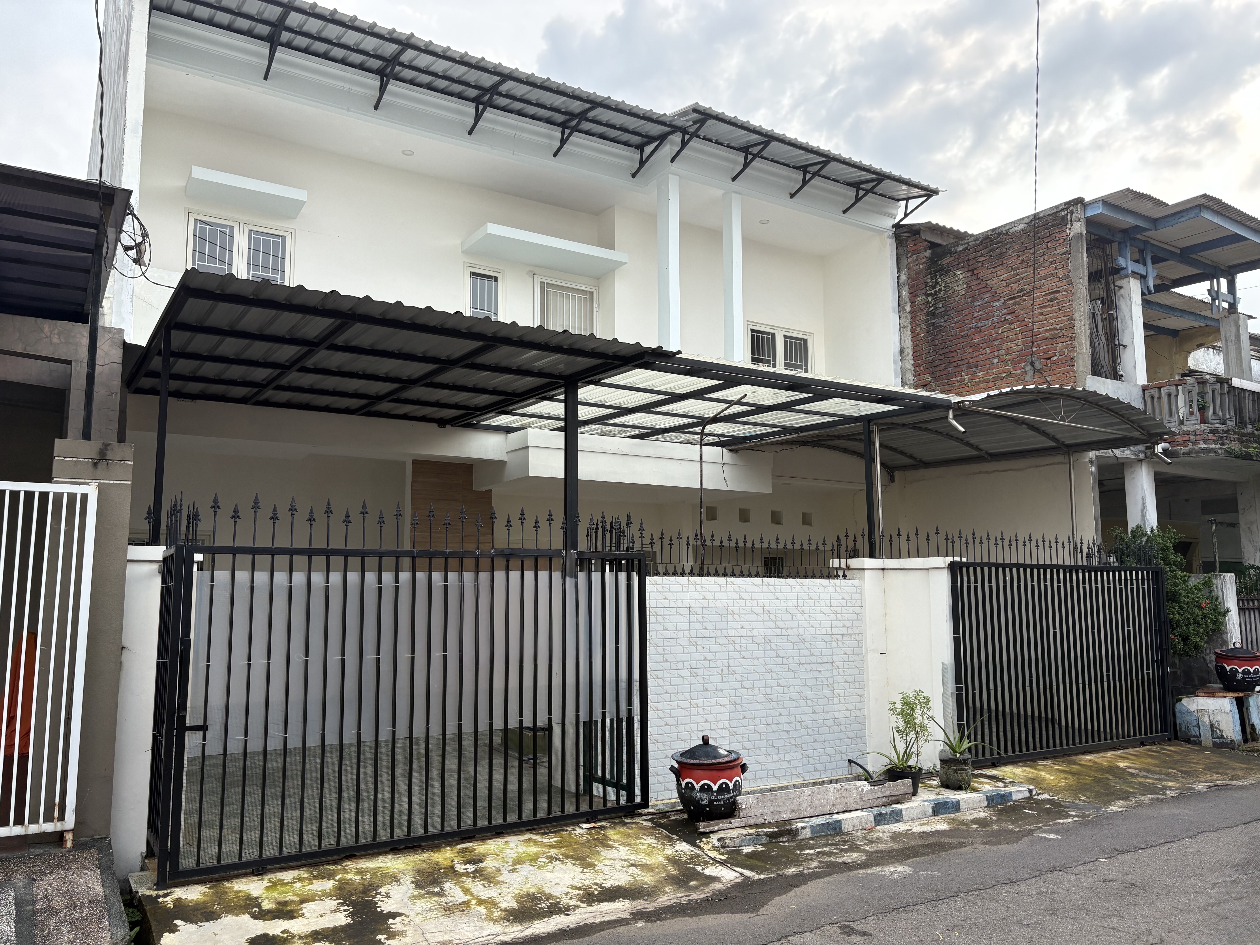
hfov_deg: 67.3
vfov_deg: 53.1
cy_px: 472
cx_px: 630
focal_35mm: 26
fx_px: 946
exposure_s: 1/1287
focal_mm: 5.96
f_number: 1.6
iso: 64
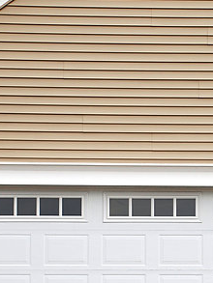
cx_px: 212
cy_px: 227
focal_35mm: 163
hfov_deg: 9.1
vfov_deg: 12.1
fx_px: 1336
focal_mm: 44
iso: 100
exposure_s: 1/250
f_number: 8
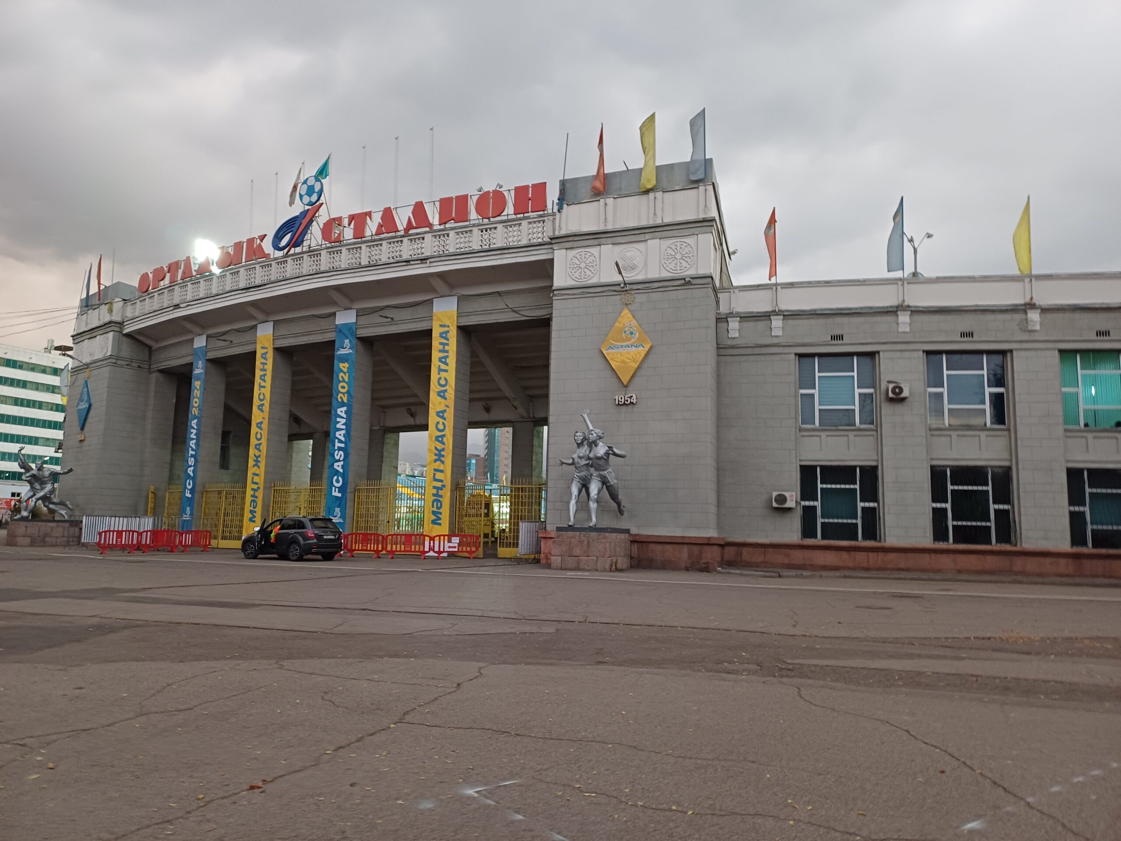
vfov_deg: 54.9
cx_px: 560
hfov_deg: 69.4
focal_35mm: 25
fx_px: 810
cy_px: 420
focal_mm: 4.65
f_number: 1.8
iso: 250
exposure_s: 1/50
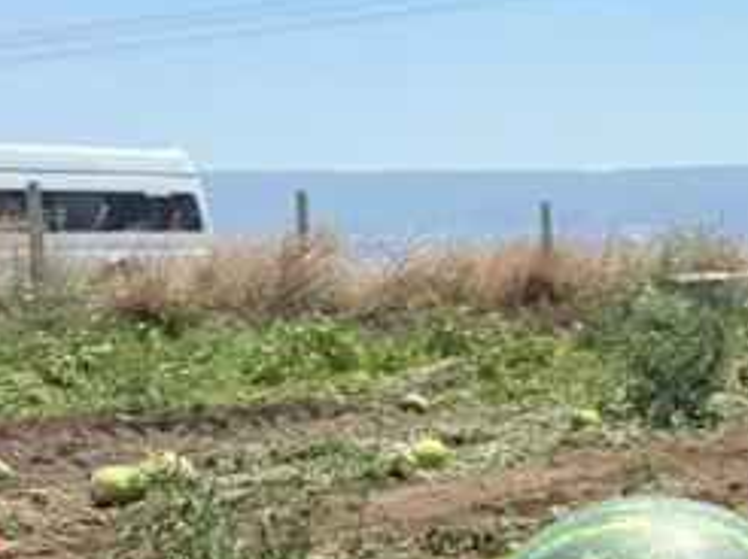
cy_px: 337
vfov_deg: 17.1
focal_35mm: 86
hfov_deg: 18.8
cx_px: 1259
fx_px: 1857
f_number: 1.78
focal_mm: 6.76
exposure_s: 1/5319
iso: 80
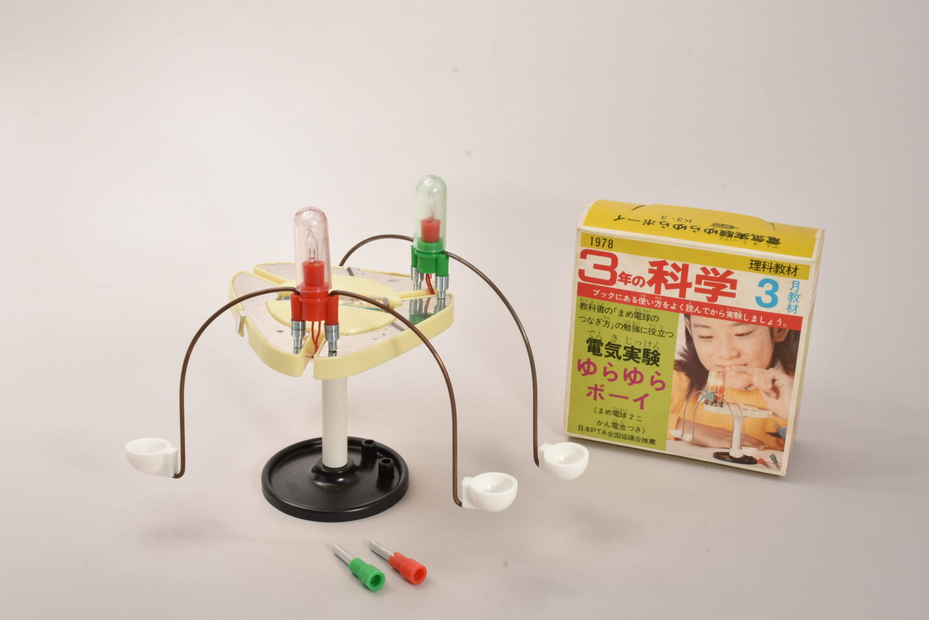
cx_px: 464
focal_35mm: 52
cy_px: 310
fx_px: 1355
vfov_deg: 25.8
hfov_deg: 37.8
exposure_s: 1/60
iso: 200
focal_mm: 35
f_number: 20
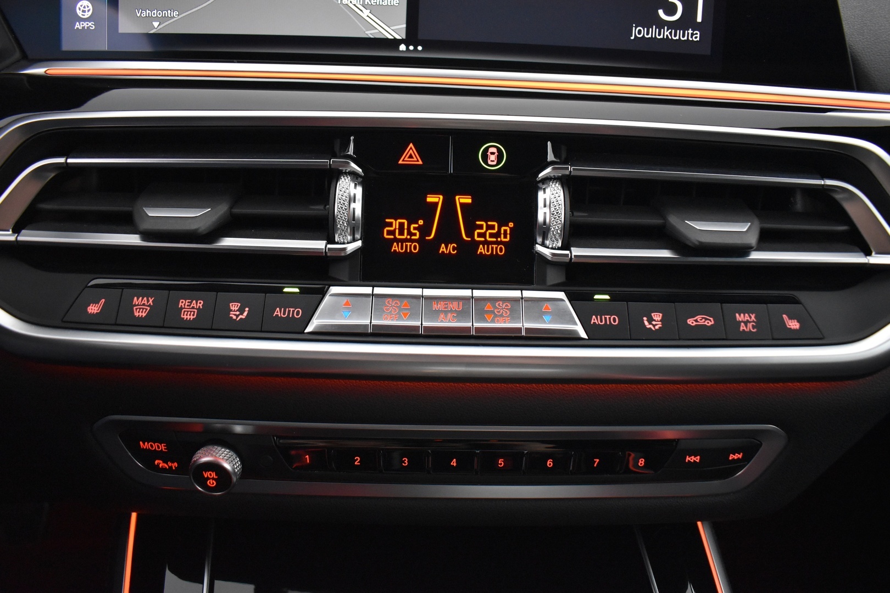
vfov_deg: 47.9
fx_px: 667
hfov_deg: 67.4
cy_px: 296
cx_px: 445
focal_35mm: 27
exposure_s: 1/30
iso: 3200
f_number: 3.5
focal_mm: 18
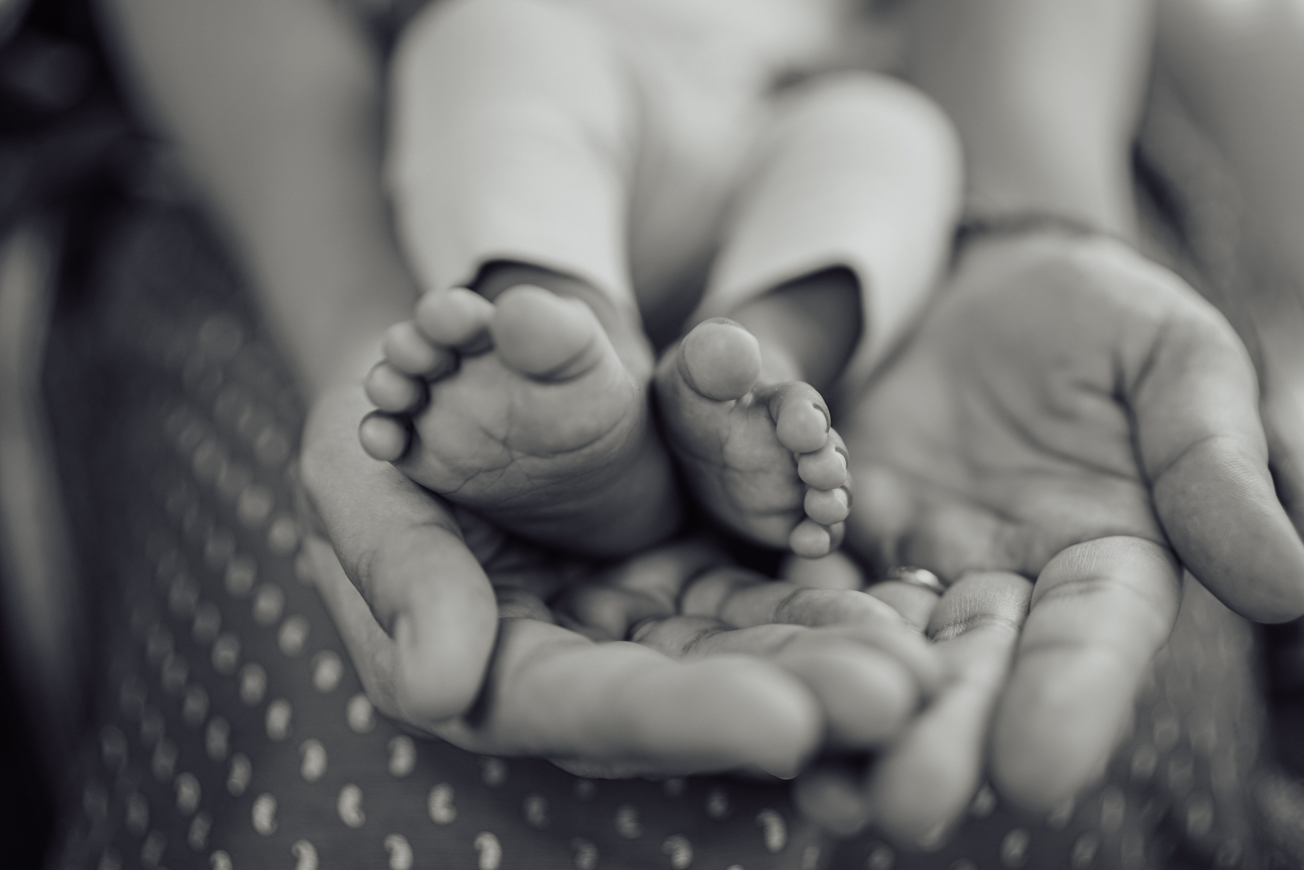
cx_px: 652
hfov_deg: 54.4
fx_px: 1268
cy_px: 435
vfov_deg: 37.9
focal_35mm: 35
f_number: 1.7
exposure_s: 1/80
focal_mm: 35
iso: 100
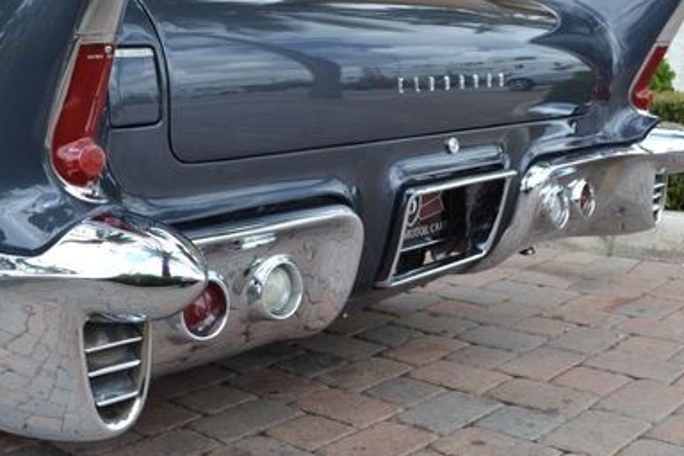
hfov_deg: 43.6
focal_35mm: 45
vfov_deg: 29.8
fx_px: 855
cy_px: 200
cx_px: 369
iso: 100
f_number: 7.1
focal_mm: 18
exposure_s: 1/125
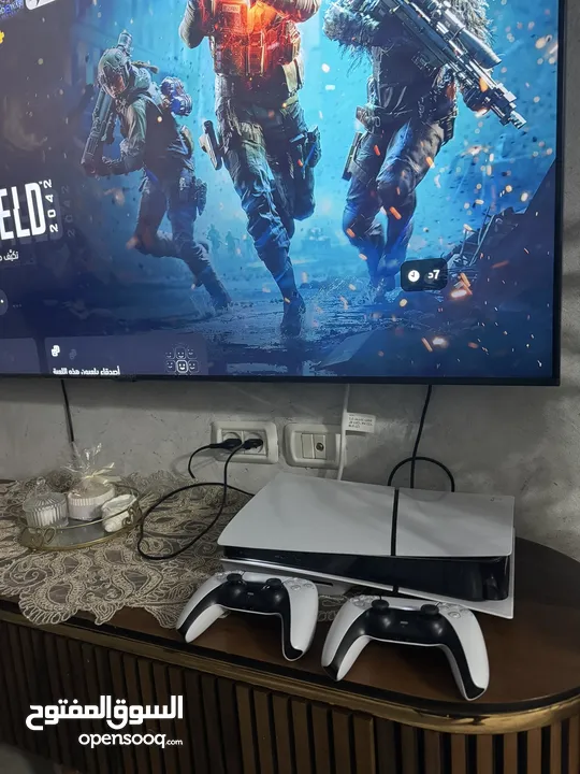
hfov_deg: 56.8
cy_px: 387
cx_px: 290
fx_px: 536
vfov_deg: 71.6
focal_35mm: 24
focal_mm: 6.76
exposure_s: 1/54
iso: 800
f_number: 1.78
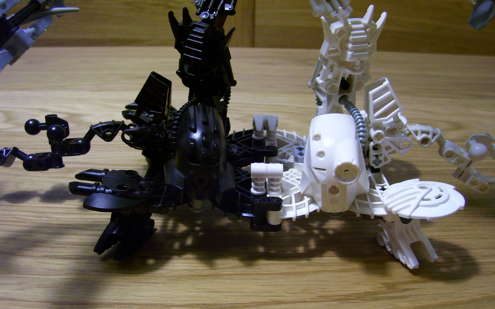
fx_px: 499
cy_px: 164
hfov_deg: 52.8
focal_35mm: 37
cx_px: 248
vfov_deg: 34.4
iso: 160
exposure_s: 1/8
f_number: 2.7
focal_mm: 5.6
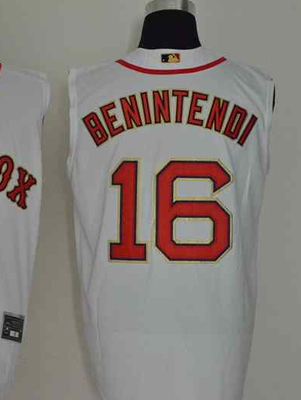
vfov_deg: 17.9
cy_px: 200
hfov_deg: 13.4
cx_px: 52
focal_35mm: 110
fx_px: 1274
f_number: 4.8
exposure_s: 1/80
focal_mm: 50
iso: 4000
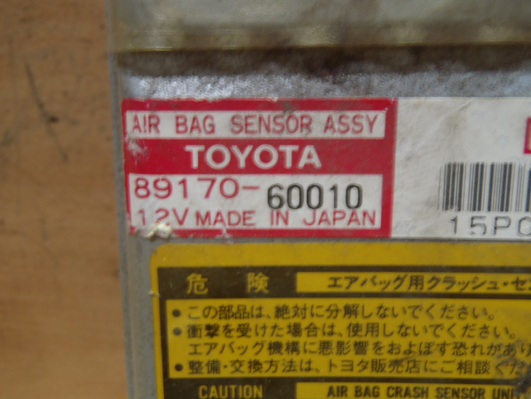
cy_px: 200
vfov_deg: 38.7
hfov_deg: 50.1
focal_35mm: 37
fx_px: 568
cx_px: 266
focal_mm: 6.64
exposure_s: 1/5
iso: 200
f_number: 4.7
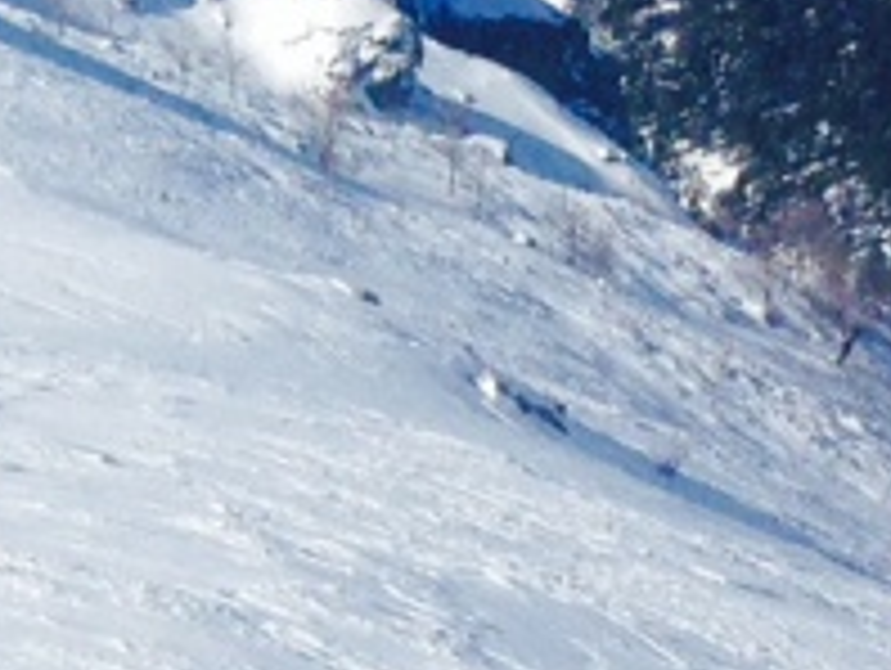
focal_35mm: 213
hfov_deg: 9.2
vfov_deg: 7.0
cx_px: -140
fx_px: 5489
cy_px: 436
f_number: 2.4
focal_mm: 4.12
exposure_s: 1/3623
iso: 50
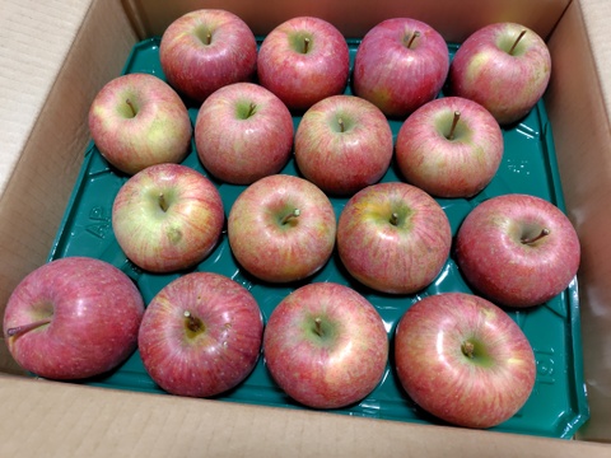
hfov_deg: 73.9
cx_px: 306
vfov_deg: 58.9
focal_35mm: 23
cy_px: 229
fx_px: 406
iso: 432
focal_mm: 5.6
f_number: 1.9
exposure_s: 1/60
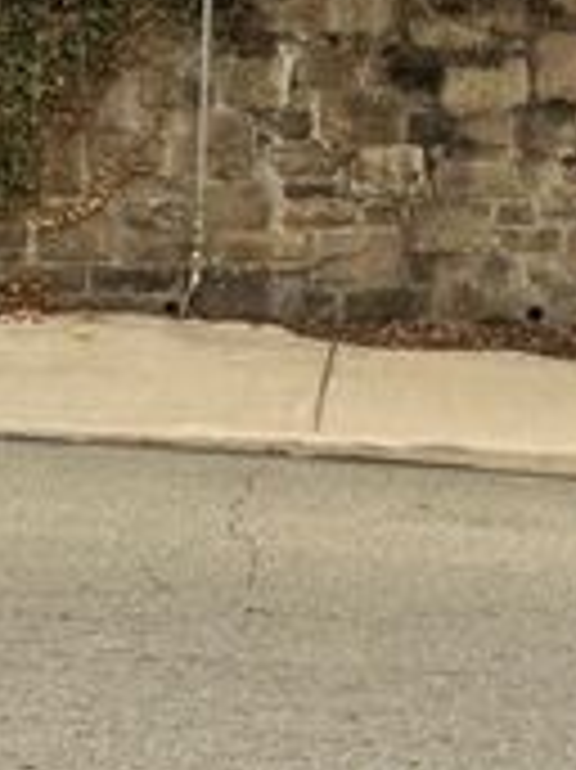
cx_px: 396
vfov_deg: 16.4
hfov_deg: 13.5
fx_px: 2421
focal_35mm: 109
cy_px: -408
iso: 32
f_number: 1.8
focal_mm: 3.99
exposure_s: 1/121
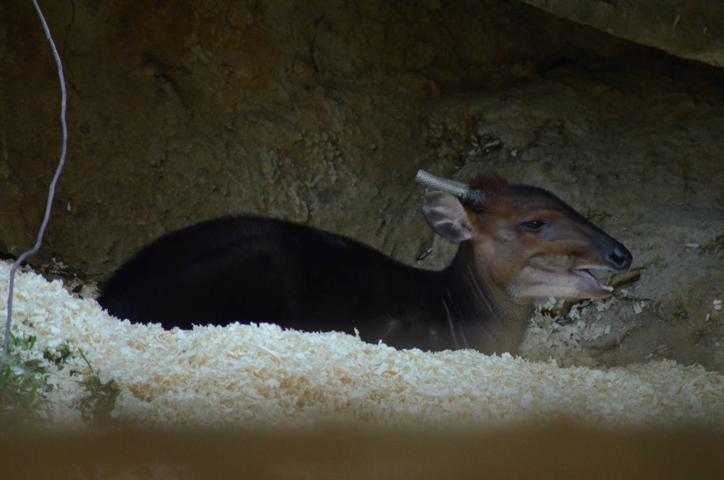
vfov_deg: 3.0
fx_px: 9032
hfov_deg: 4.6
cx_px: 362
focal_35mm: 450
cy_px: 240
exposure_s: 1/500
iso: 2200
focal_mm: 300
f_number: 5.6
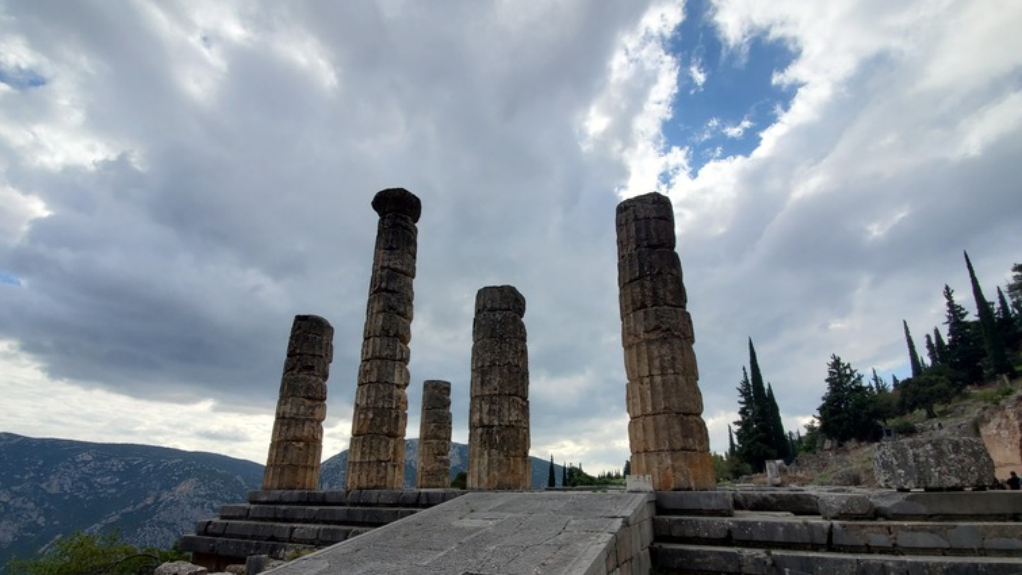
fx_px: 407
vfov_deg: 69.8
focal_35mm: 15
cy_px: 346
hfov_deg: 103.0
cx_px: 501
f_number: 2.2
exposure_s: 1/1289
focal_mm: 1.8
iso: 50
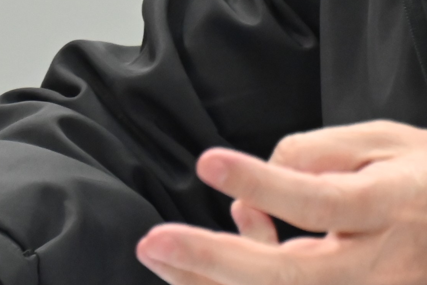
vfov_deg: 1.3
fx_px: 12852
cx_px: 439
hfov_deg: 1.9
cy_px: -371
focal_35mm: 1083
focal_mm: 200
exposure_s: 1/250
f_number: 6.3
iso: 3200
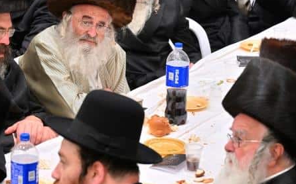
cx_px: 125
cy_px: -22
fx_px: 1322
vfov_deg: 7.9
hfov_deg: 12.8
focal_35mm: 164
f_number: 4
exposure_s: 1/200
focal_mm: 70
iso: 1000
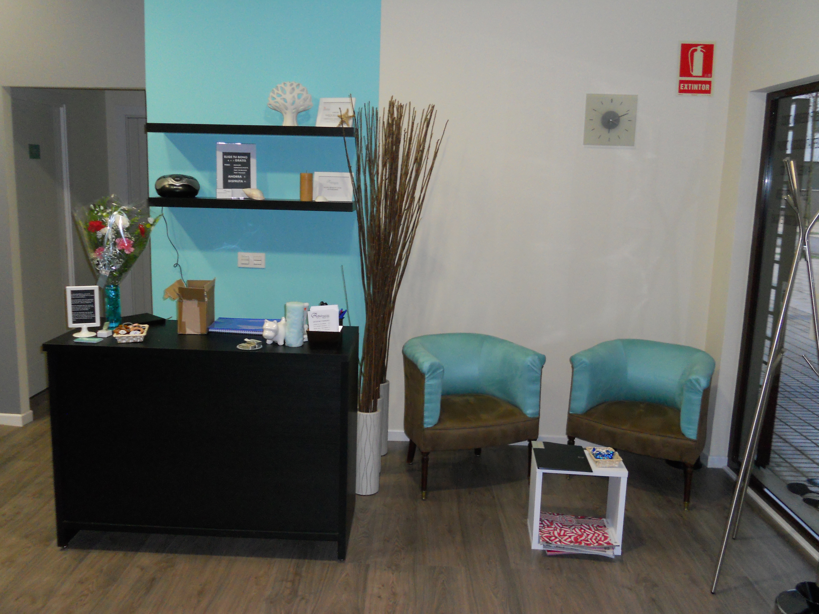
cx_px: 410
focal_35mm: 32
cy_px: 307
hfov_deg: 56.8
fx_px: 757
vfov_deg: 44.2
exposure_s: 1/25
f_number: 3.5
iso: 250
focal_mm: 5.8
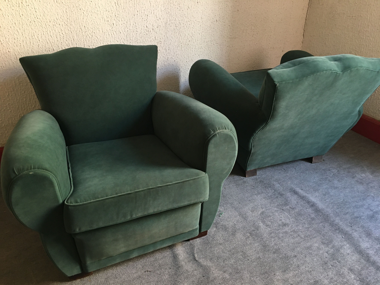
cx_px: 190
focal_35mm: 29
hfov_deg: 61.7
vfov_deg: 48.2
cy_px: 142
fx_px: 318
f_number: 2.2
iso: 160
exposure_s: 1/33
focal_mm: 4.15
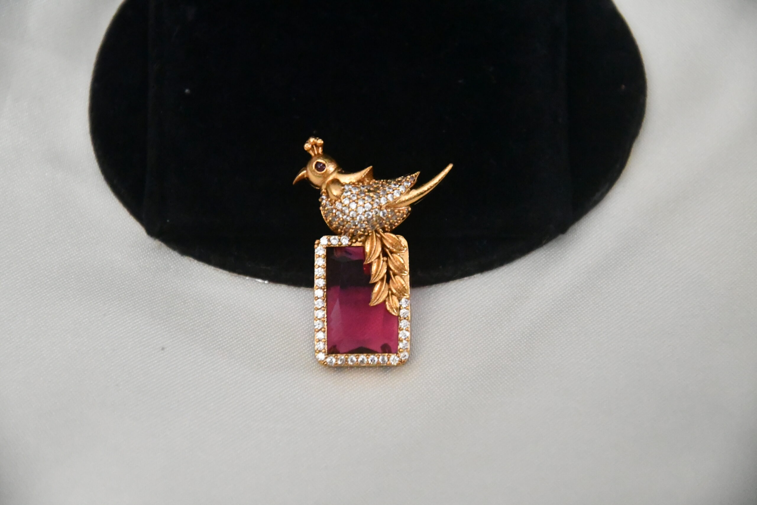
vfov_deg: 8.7
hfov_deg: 13.1
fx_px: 3301
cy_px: 252
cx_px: 378
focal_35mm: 157
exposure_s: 1/50
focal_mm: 105
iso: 12800
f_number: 5.6
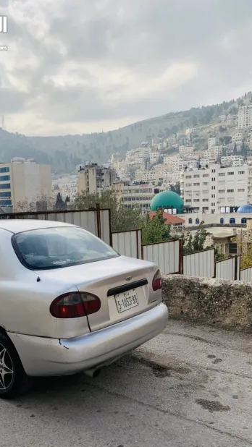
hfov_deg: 35.2
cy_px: 260
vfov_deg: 59.2
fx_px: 392
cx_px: 79
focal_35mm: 33
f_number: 1.8
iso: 25
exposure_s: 1/2257
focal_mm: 4.25
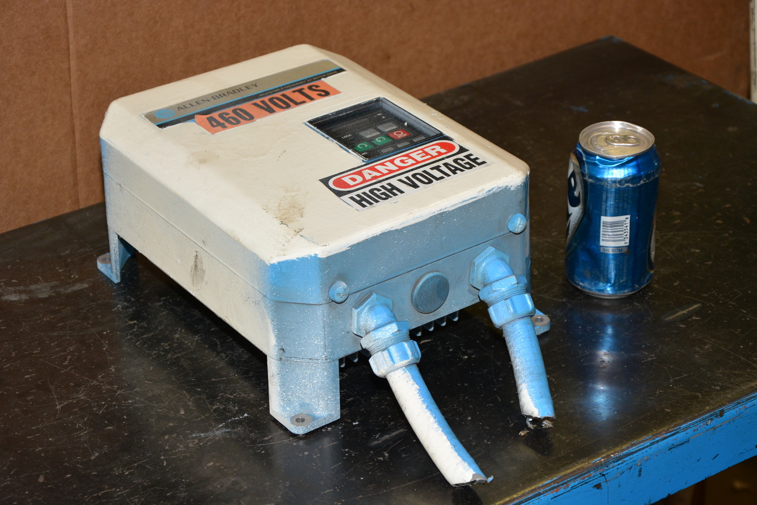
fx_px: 1956
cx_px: 378
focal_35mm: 93
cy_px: 252
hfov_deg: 21.9
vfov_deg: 14.7
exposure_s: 1/60
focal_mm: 62
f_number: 7.1
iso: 800
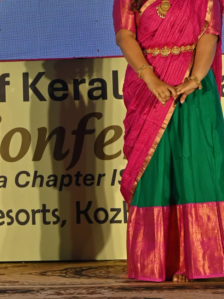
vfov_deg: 10.5
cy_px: -18
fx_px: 1605
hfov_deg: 7.9
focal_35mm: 186
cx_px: 1
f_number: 5.6
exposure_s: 1/250
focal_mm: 85
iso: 1250
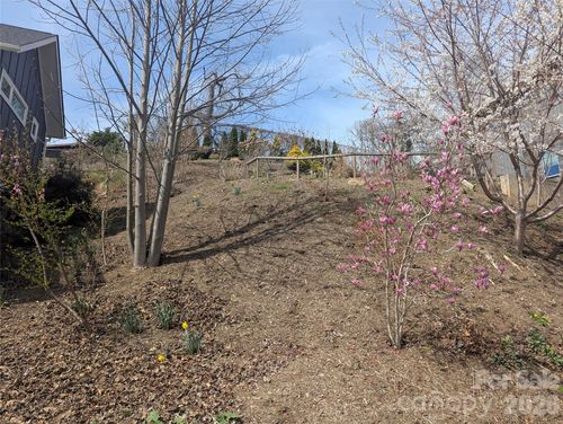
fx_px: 391
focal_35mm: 24
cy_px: 212
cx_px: 282
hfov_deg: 71.5
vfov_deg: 56.9
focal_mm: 6.81
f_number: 1.85
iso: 48
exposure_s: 1/1795
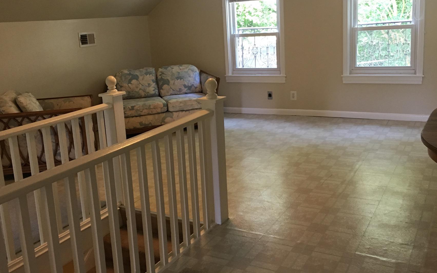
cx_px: 218
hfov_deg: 52.8
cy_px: 109
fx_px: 441
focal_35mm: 37
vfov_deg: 34.3
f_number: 2.2
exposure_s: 1/30
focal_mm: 4.15
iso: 125
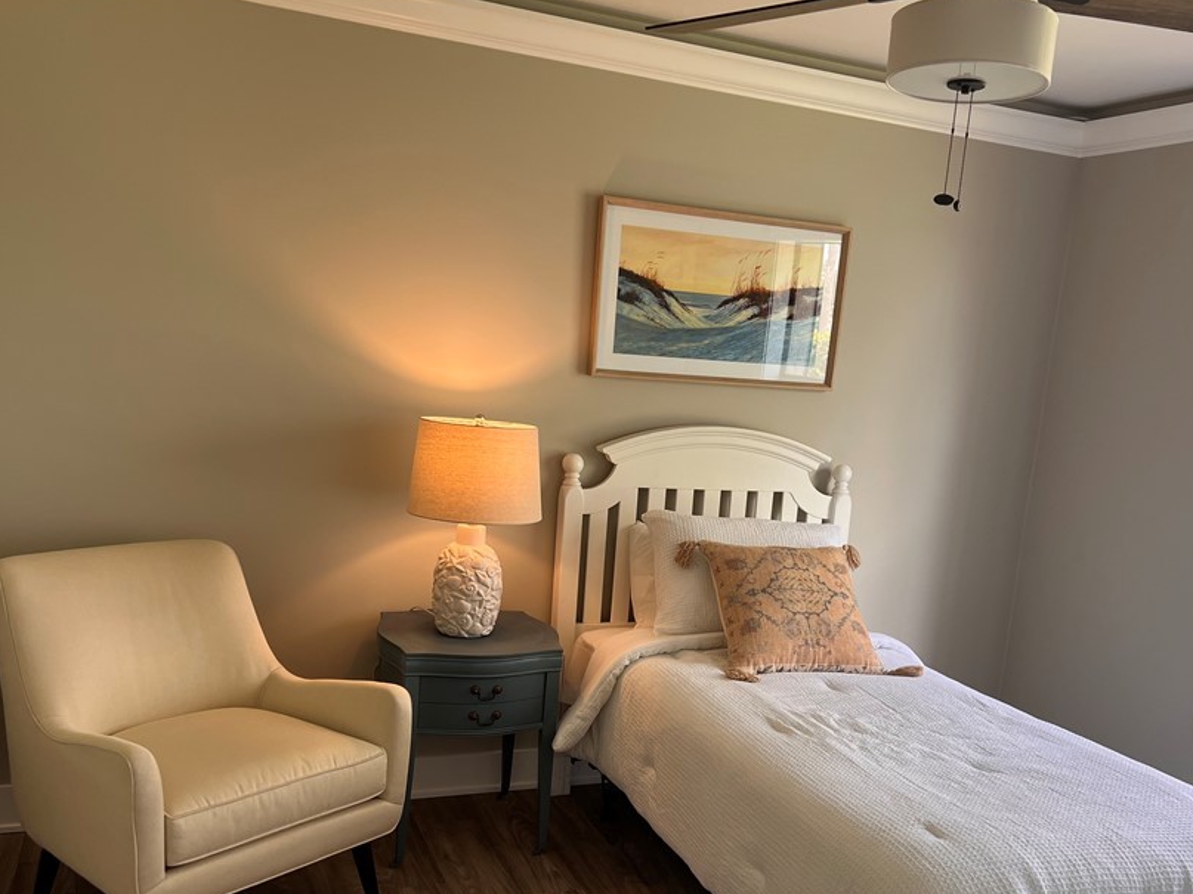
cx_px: 659
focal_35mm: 33
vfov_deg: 42.6
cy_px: 557
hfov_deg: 55.2
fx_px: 1137
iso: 100
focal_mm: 5.7
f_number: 1.5
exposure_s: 1/121
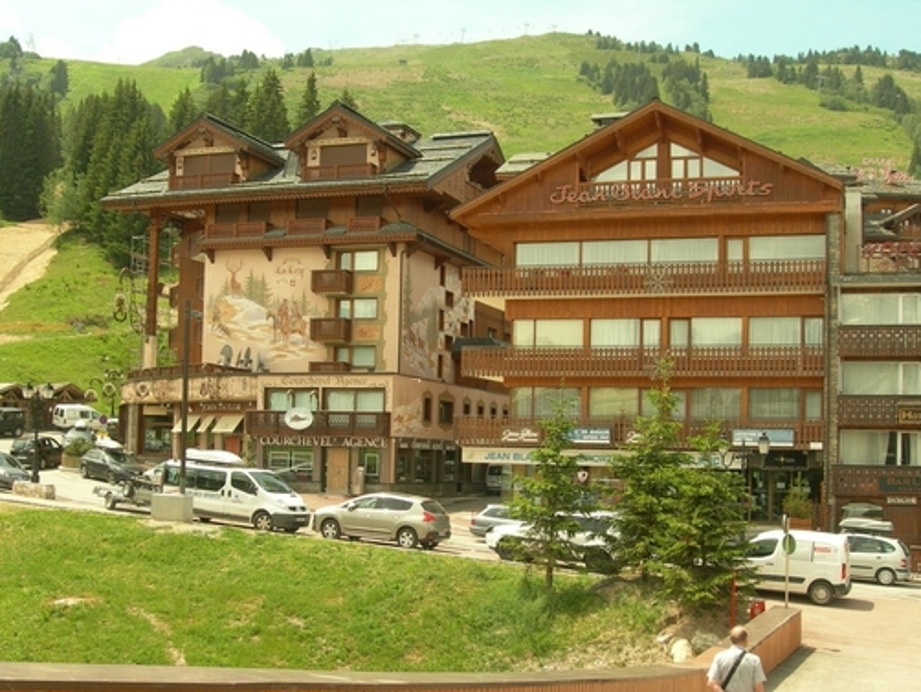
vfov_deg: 29.6
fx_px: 1304
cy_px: 409
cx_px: 444
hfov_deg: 38.9
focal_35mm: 49
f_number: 4.9
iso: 50
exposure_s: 1/190
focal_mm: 8.5
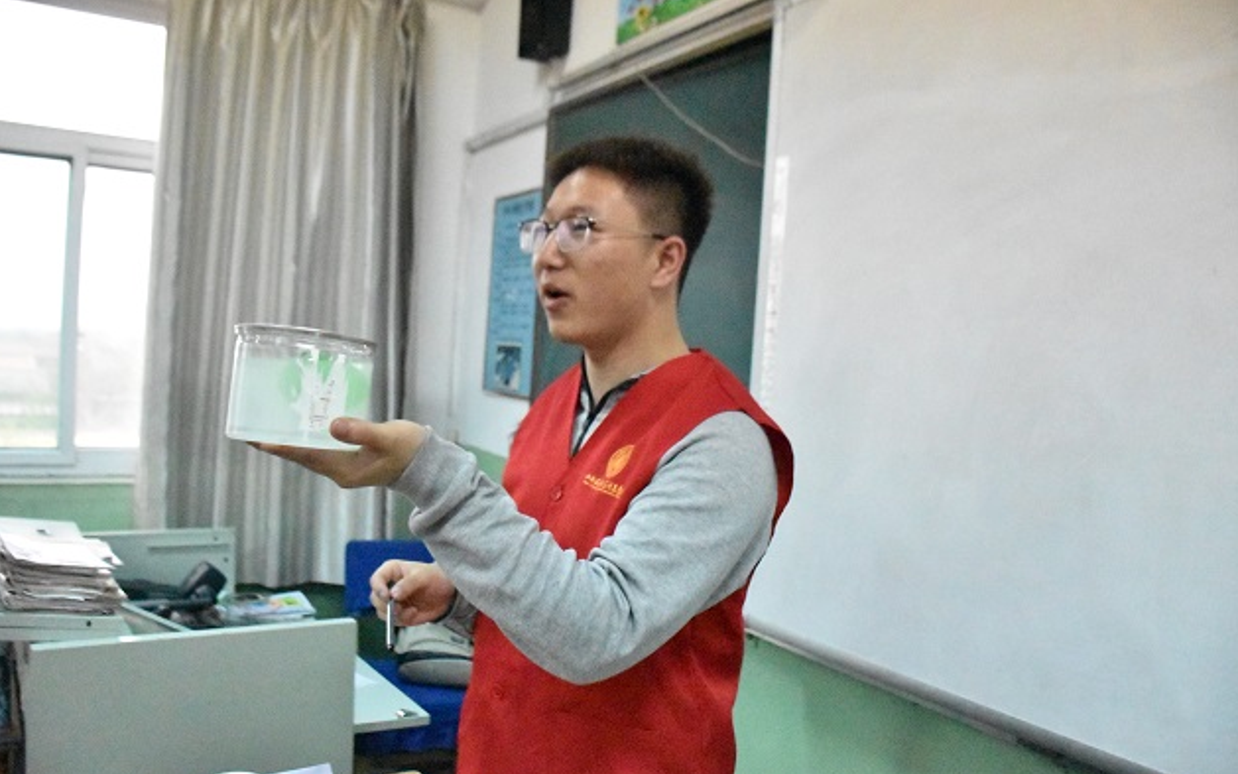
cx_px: 624
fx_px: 945
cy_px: 400
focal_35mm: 28
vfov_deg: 44.5
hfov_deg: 66.5
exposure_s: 1/640
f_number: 4.5
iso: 25600
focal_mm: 18
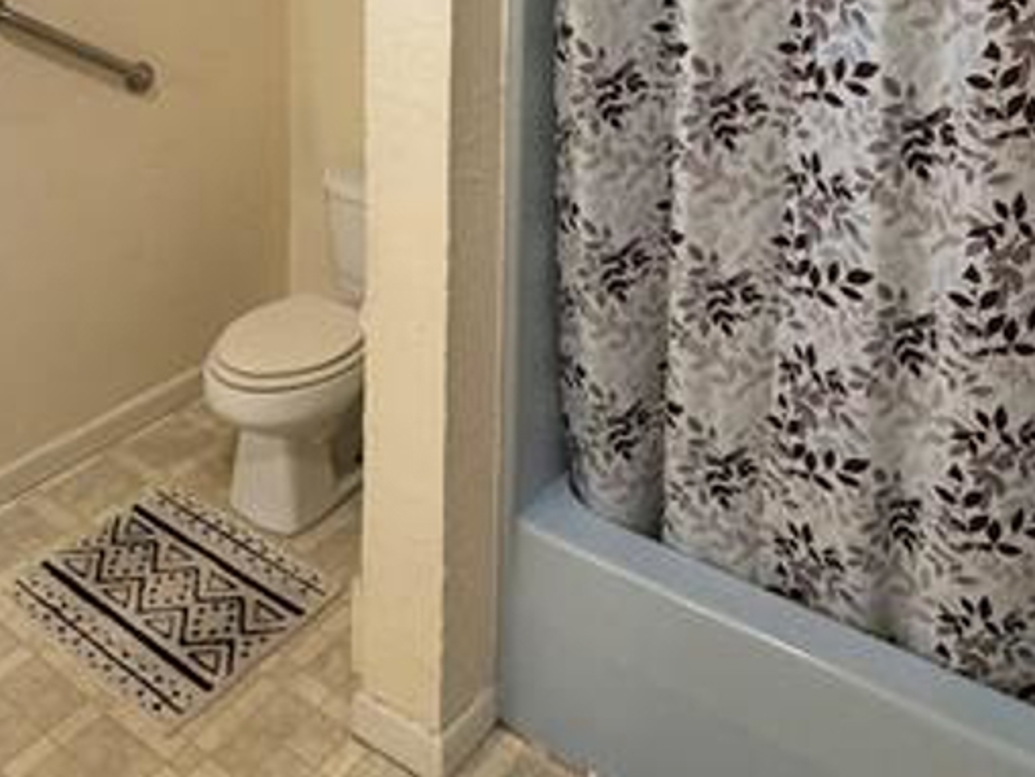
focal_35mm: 33
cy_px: -14
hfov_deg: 55.3
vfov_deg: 37.9
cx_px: 504
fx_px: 987
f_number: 2.2
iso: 400
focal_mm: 2.22
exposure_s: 1/60
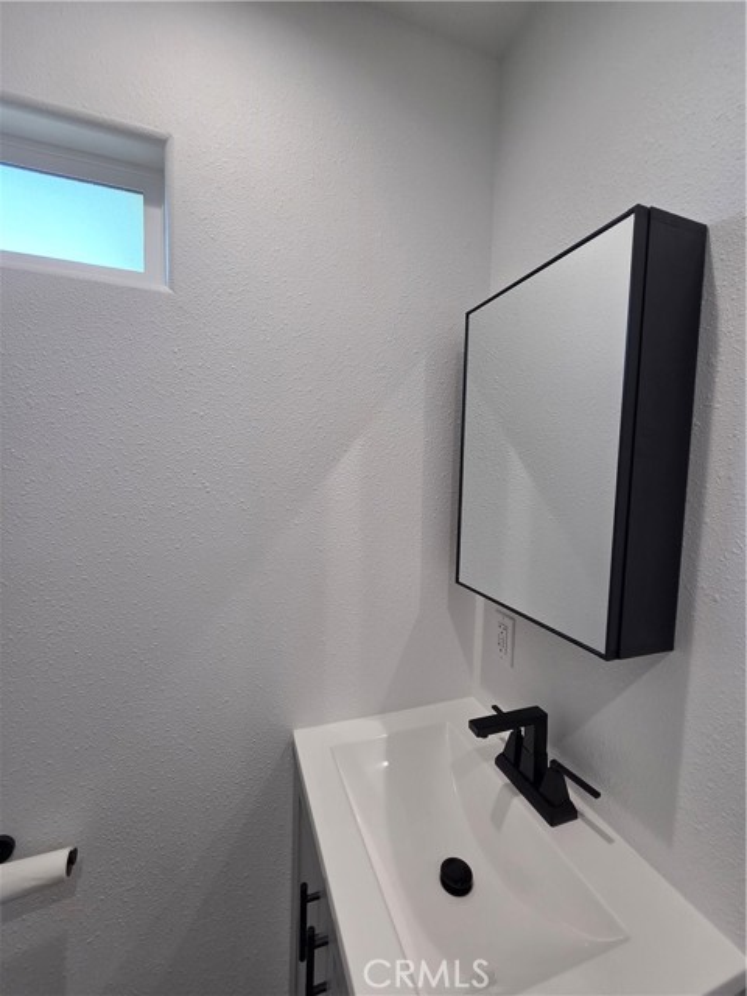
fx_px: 374
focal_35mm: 13
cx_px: 374
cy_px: 498
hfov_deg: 89.9
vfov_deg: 106.2
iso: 160
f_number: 2.2
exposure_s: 1/120
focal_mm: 2.2
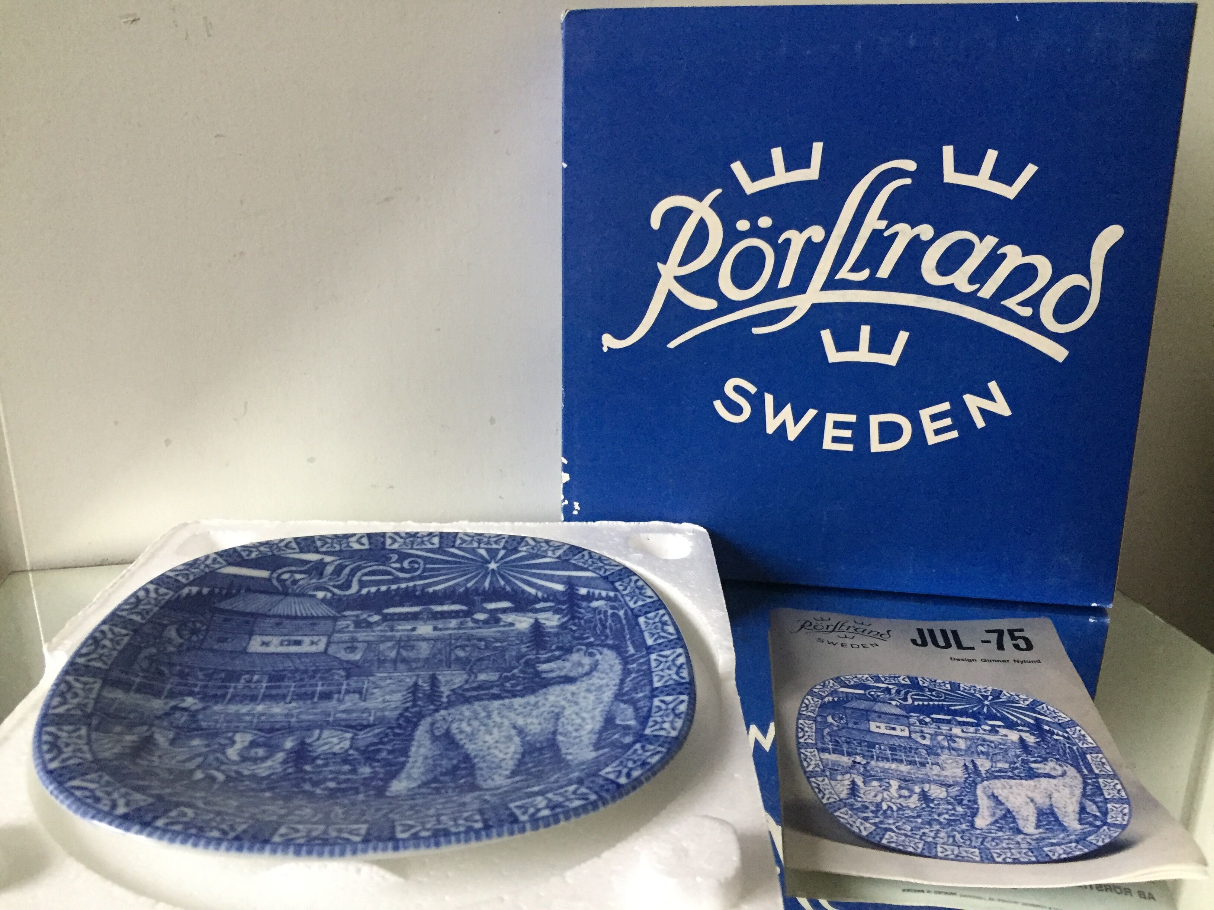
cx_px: 607
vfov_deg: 48.2
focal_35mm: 29
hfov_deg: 61.7
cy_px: 455
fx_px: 1017
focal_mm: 4.15
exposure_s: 1/17
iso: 250
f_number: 2.2
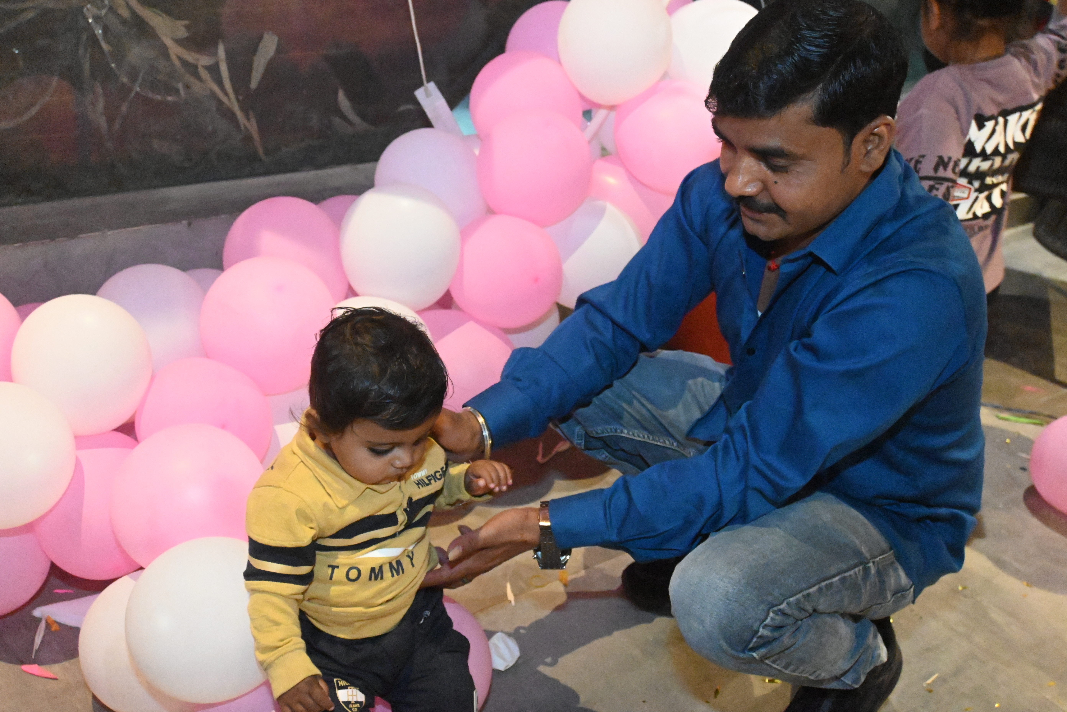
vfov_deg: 32.4
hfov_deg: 47.2
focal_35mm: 41
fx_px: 1223
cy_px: 356
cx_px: 534
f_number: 4.5
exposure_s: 1/50
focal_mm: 27.5
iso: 12800
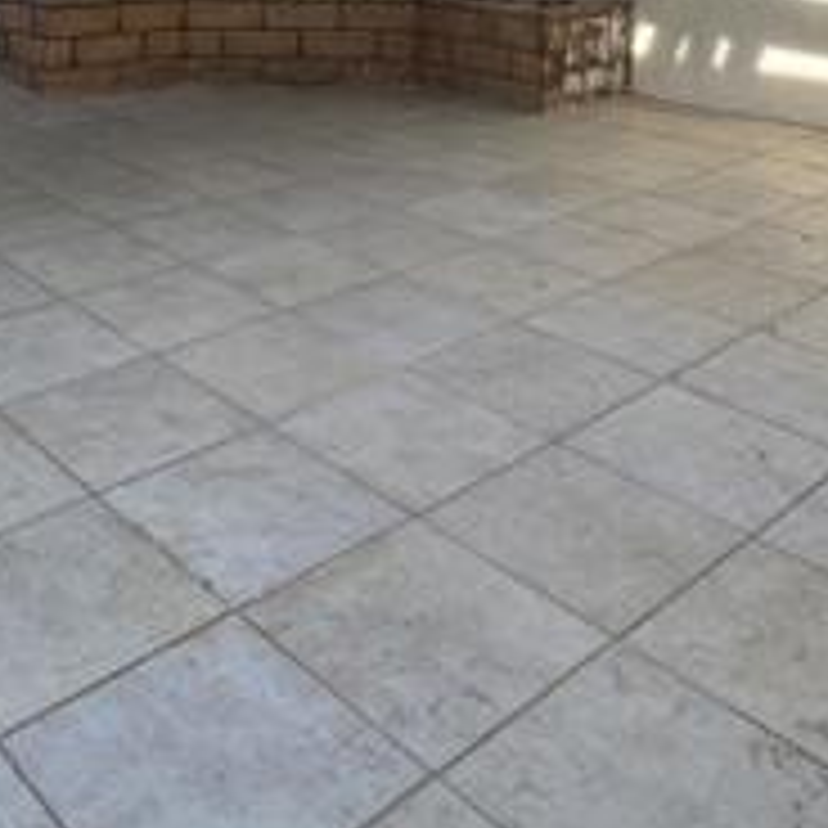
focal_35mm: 43
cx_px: 261
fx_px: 1164
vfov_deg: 32.4
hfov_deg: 38.6
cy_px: -166
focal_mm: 2.22
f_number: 2.2
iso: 40
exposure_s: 1/229
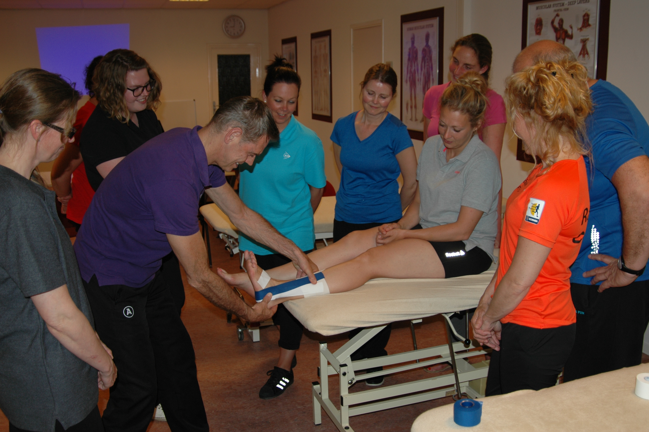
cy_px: 216
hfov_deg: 53.2
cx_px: 324
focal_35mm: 36
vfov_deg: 36.8
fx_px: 648
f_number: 3.5
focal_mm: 24
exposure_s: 1/60
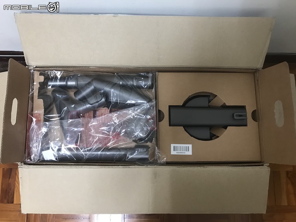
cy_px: 111
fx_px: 239
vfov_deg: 49.7
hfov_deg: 63.4
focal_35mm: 28
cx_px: 148
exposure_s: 1/15
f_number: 1.8
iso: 64
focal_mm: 3.99
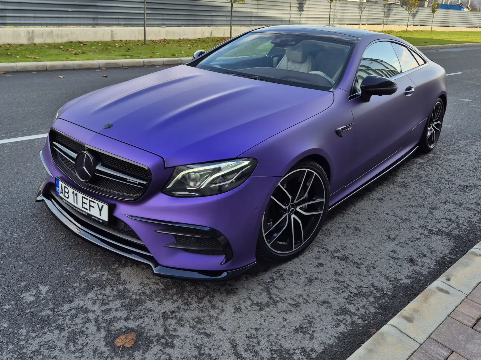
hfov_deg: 73.9
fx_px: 320
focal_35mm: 23
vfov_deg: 58.9
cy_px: 180
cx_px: 240
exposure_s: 1/769
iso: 25
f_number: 1.8
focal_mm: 5.4
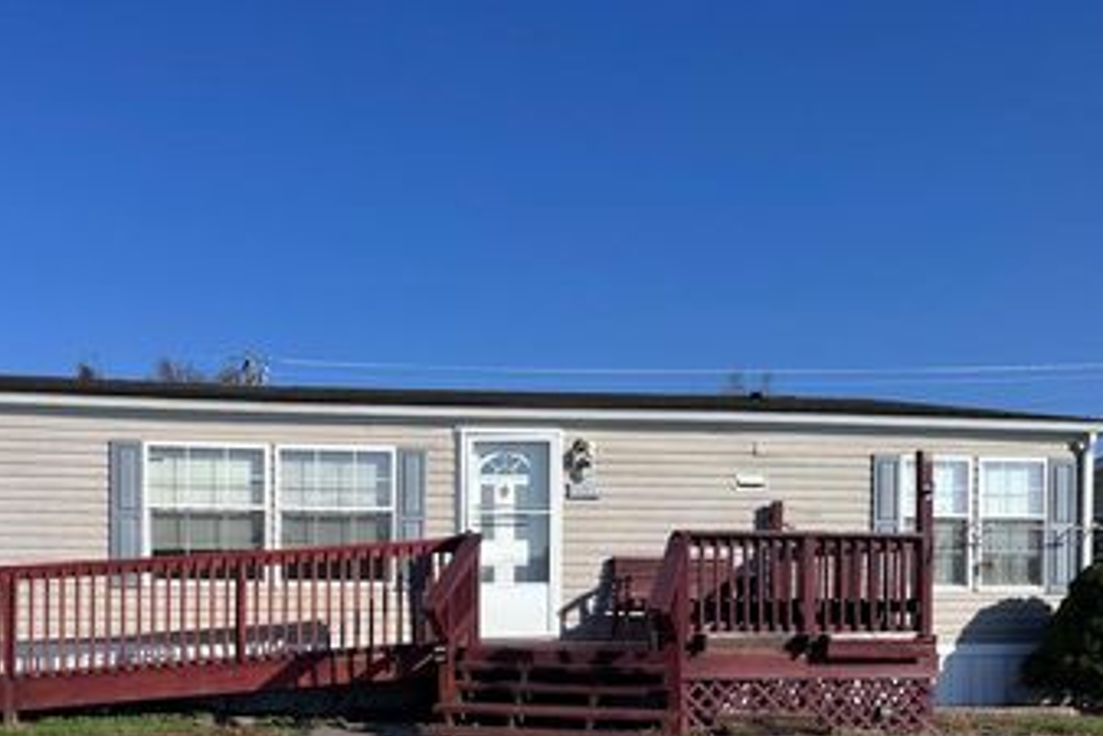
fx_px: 1134
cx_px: 331
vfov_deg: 34.6
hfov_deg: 50.5
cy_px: 610
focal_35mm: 37
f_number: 1.78
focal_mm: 6.86
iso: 80
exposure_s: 1/6623
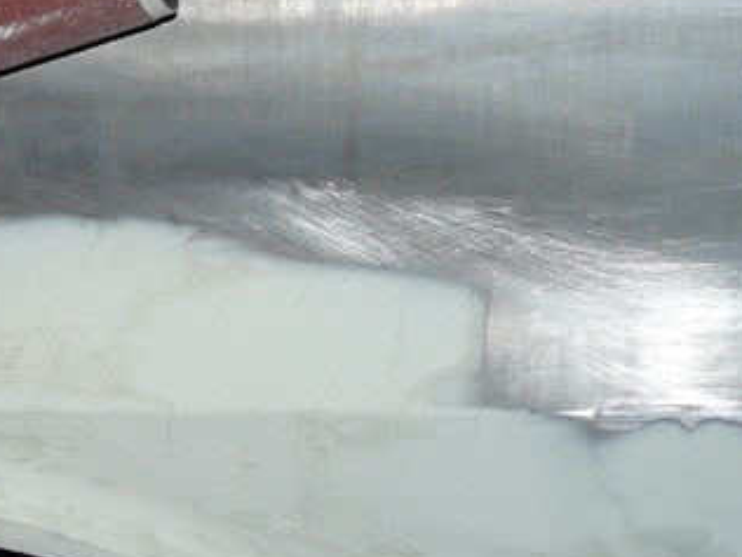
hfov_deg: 21.1
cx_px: 5
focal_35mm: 90
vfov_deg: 16.2
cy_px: 45
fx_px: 1929
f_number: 2.8
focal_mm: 6.2
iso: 100
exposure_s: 1/30
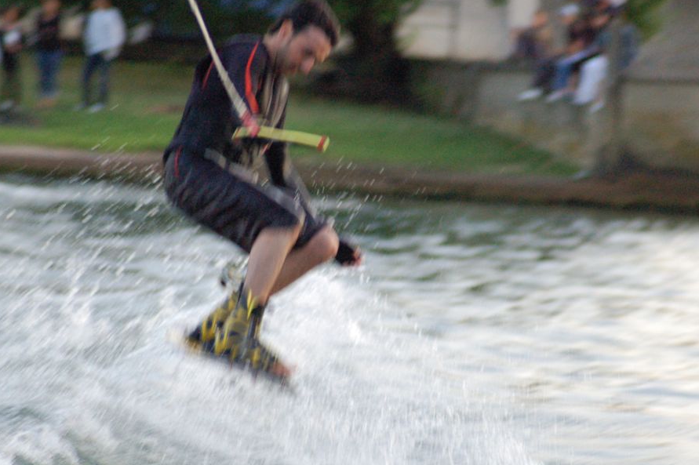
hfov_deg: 7.4
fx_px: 5433
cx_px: 411
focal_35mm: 280
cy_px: 278
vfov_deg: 4.9
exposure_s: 1/125
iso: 1600
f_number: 4.5
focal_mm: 130
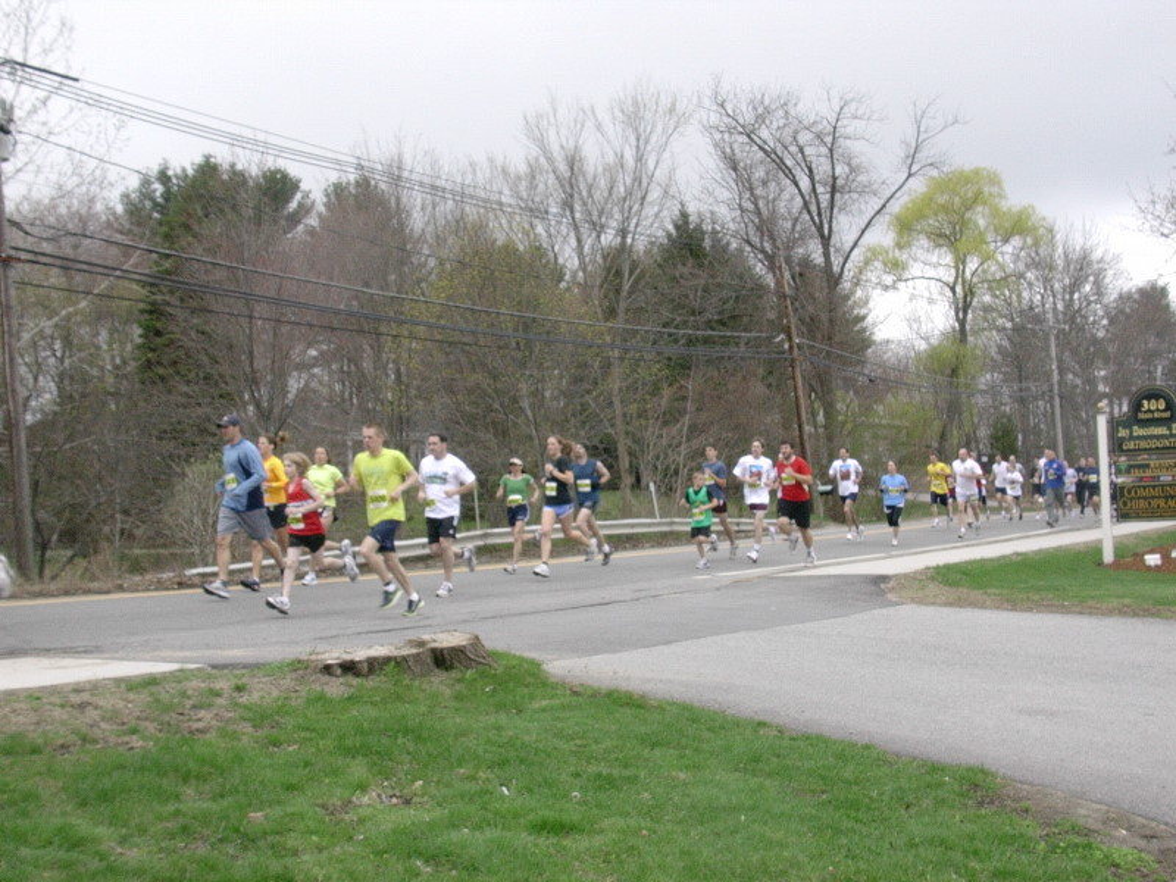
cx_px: 588
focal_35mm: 45
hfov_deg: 42.1
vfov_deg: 32.2
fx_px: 1529
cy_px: 441
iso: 70
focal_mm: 6.7
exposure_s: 1/148
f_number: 5.8
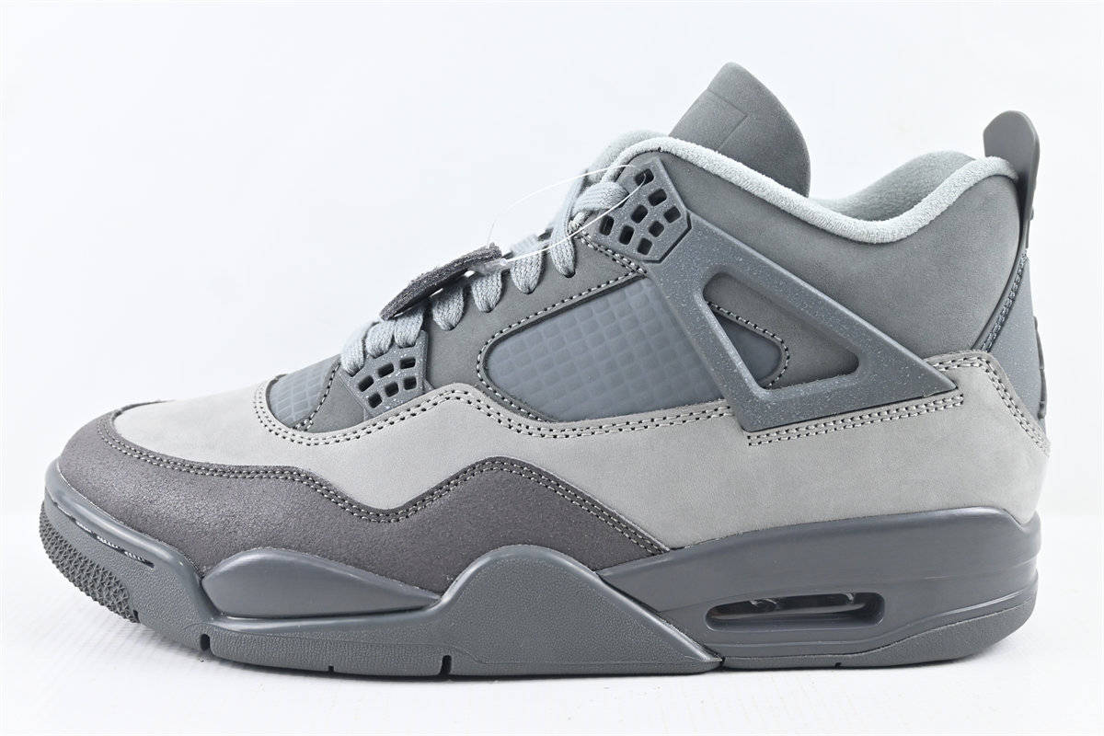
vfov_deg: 30.8
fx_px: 1334
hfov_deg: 45.0
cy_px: 368
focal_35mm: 44
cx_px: 552
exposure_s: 1/125
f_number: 4.8
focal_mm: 29
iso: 720
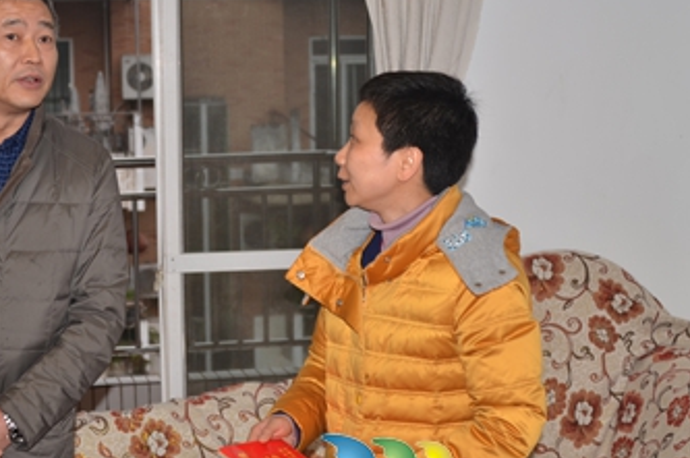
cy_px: 241
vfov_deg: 18.9
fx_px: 1378
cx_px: 201
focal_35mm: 72
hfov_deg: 27.8
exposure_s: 1/60
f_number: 3.8
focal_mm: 32
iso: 100
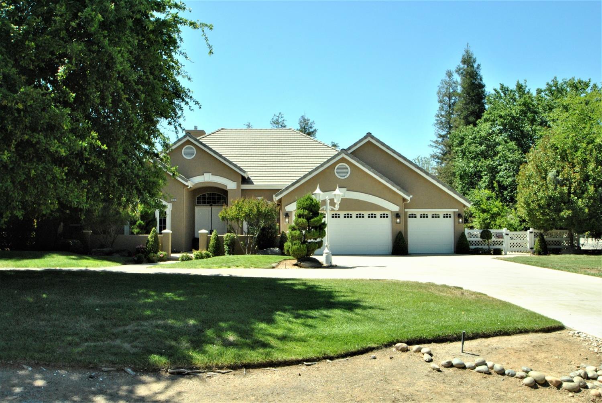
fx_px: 527
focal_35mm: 32
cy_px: 202
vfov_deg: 41.8
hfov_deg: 59.4
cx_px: 301
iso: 800
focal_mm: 21
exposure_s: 1/500
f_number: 11
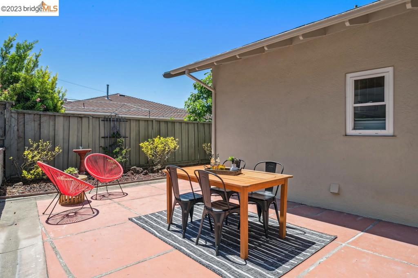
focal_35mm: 20
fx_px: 232
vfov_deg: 61.9
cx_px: 209
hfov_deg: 84.0
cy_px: 139
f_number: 16
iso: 400
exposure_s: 1/200
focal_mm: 20
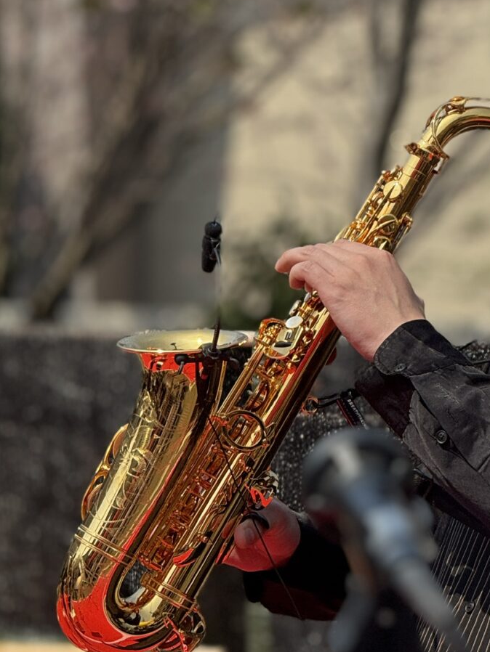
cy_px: 416
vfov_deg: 8.7
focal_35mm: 228
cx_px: 441
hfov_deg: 6.5
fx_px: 4301
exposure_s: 1/1513
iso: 50
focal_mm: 15.66
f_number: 2.8
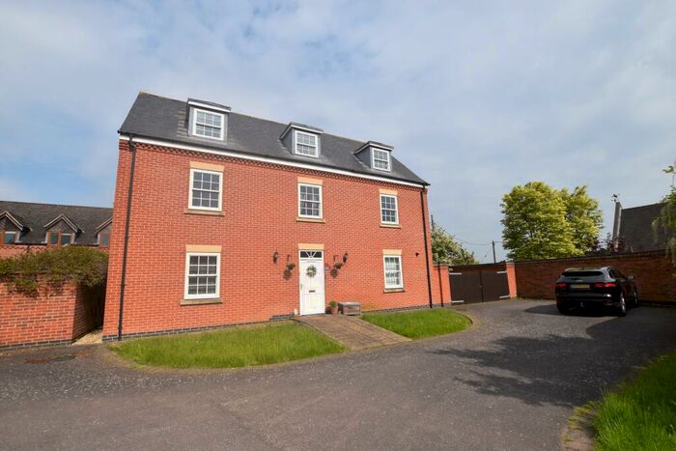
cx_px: 338
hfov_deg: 100.4
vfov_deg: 77.4
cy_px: 226
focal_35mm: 15
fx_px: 282
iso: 200
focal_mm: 10
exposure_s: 1/400
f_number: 10
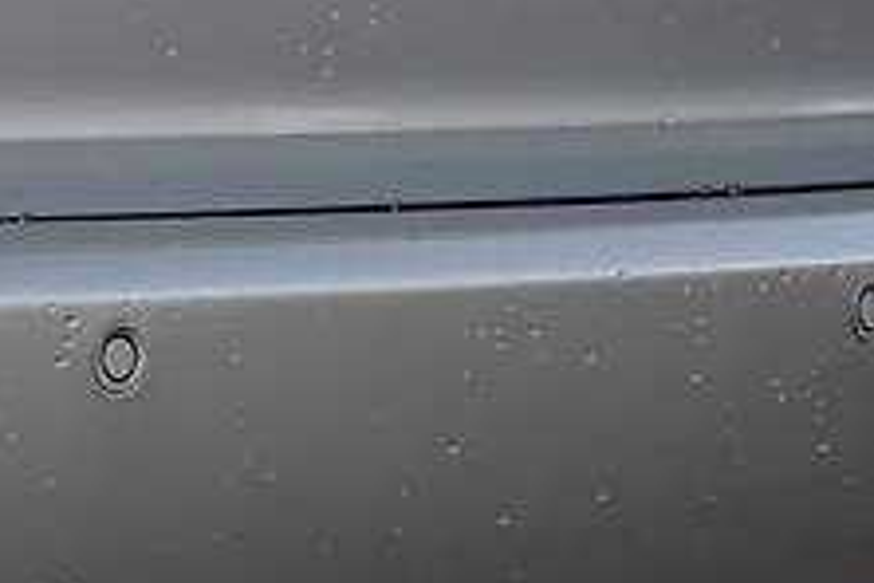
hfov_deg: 6.9
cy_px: -408
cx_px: -165
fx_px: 7205
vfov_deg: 4.6
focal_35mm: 297
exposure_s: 1/125
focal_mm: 55
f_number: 5.6
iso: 125
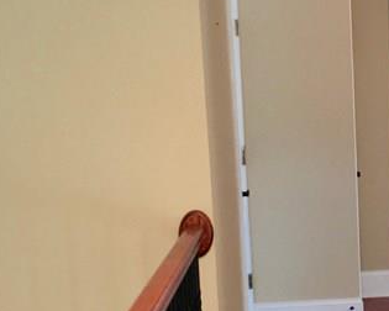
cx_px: 525
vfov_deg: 16.5
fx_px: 1059
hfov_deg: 19.1
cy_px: 276
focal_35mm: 92
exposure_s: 1/16
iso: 64
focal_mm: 4.15
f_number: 2.2
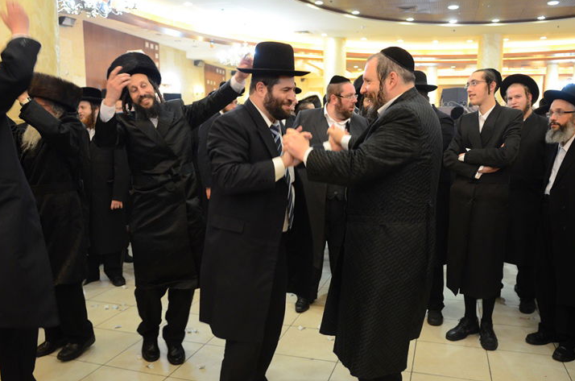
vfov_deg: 45.4
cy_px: 196
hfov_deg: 64.4
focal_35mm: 29
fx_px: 455
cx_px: 315
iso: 2000
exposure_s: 1/80
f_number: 2.8
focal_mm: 17
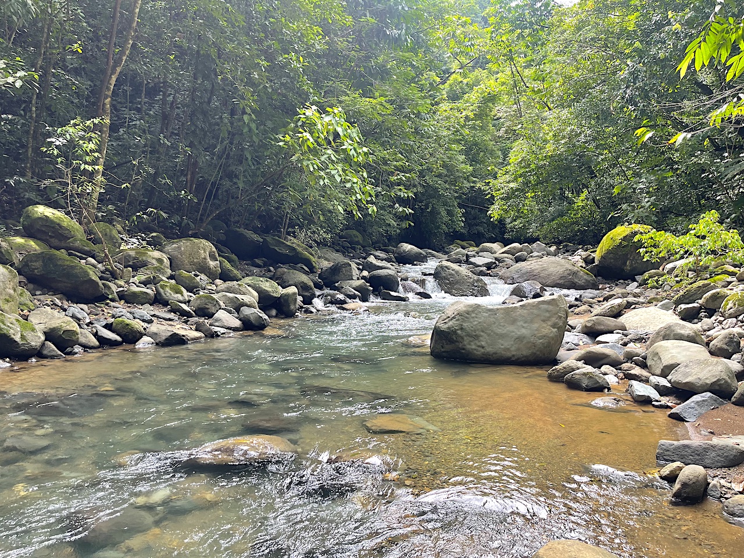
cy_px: 279
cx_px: 372
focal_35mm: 25
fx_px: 537
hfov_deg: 69.4
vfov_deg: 54.9
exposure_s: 1/235
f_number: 1.6
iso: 32
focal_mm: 5.1
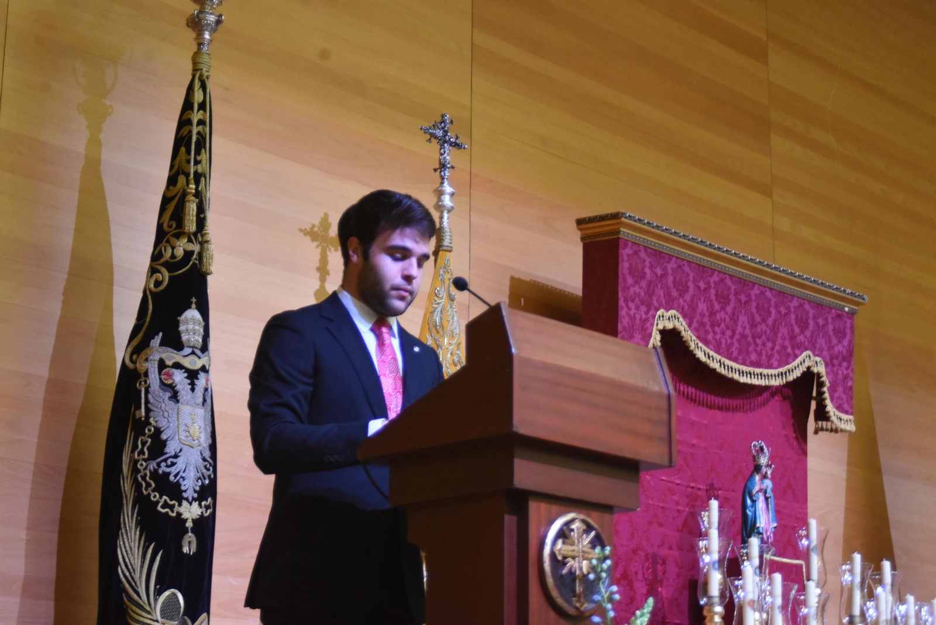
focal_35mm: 70
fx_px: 1821
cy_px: 312
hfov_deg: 28.8
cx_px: 468
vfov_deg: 19.5
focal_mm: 70
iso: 5600
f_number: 5.3
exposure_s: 1/100
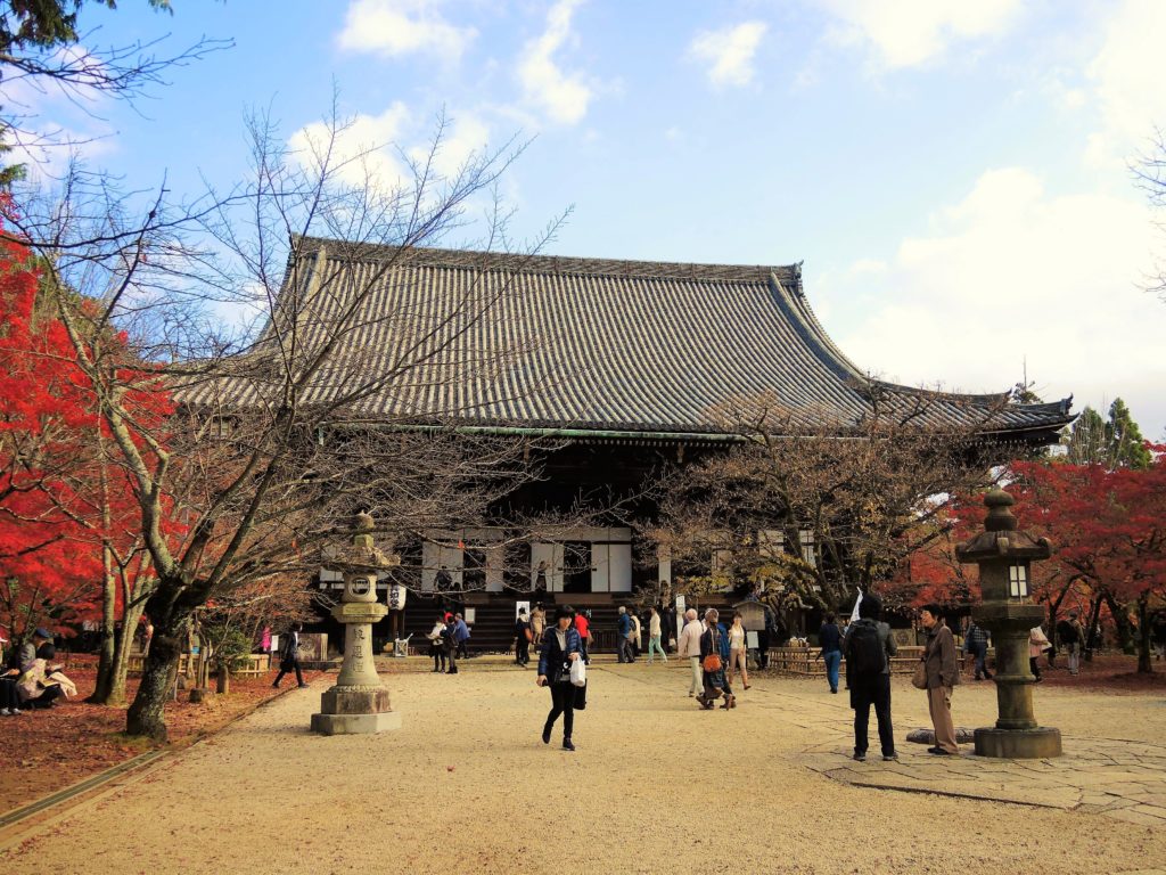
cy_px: 438
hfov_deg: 63.4
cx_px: 583
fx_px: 943
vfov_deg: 49.7
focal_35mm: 28
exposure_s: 1/1000
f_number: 2
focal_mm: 6
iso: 80
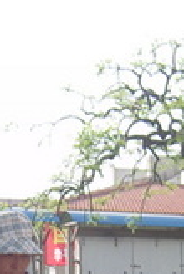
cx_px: 12
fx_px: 985
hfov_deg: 10.6
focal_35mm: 129
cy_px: 311
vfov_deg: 15.4
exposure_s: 1/125
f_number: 7
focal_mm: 7.3
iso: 100
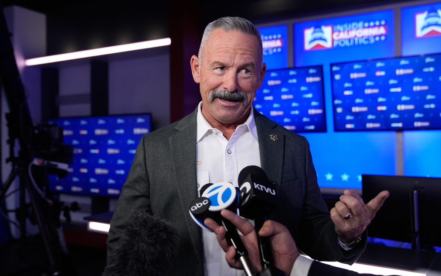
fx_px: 397
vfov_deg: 38.3
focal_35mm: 33
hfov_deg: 58.2
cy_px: 132
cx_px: 220
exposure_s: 1/320
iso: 2500
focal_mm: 32
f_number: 3.2
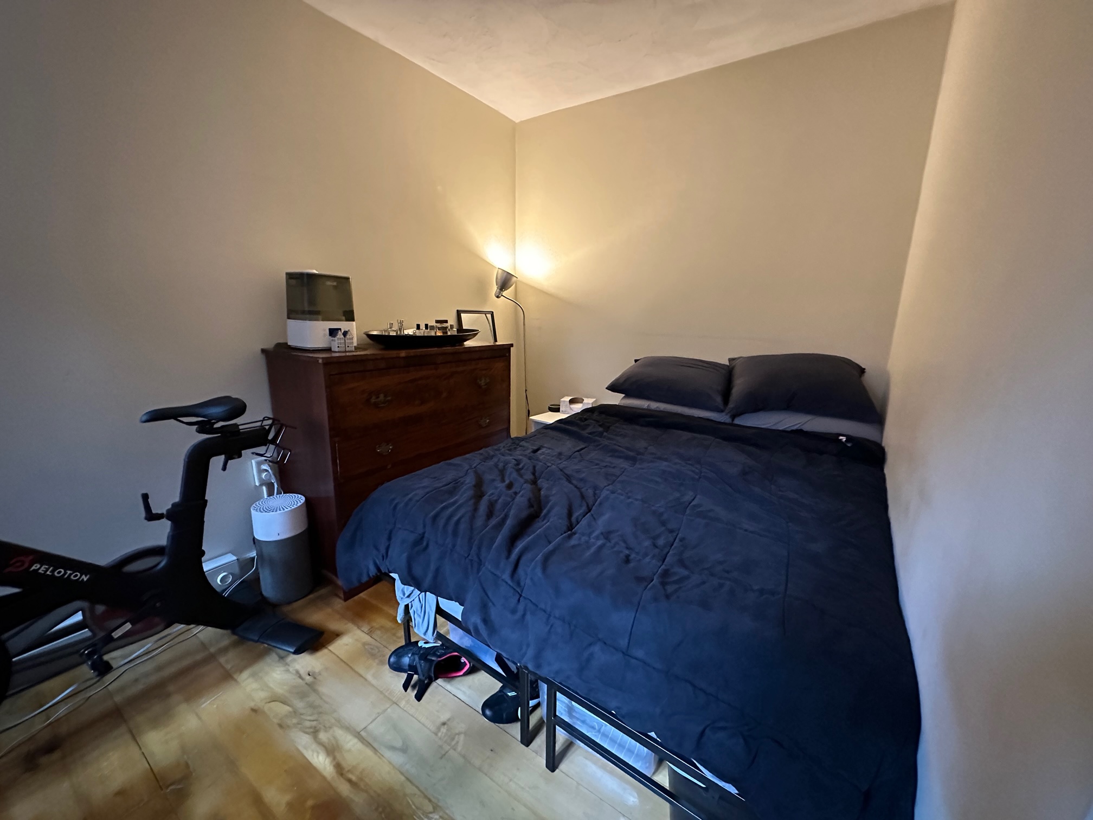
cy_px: 410
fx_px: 442
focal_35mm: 14
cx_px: 546
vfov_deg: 85.7
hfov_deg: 102.1
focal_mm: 2.22
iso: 1250
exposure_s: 1/48
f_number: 2.2
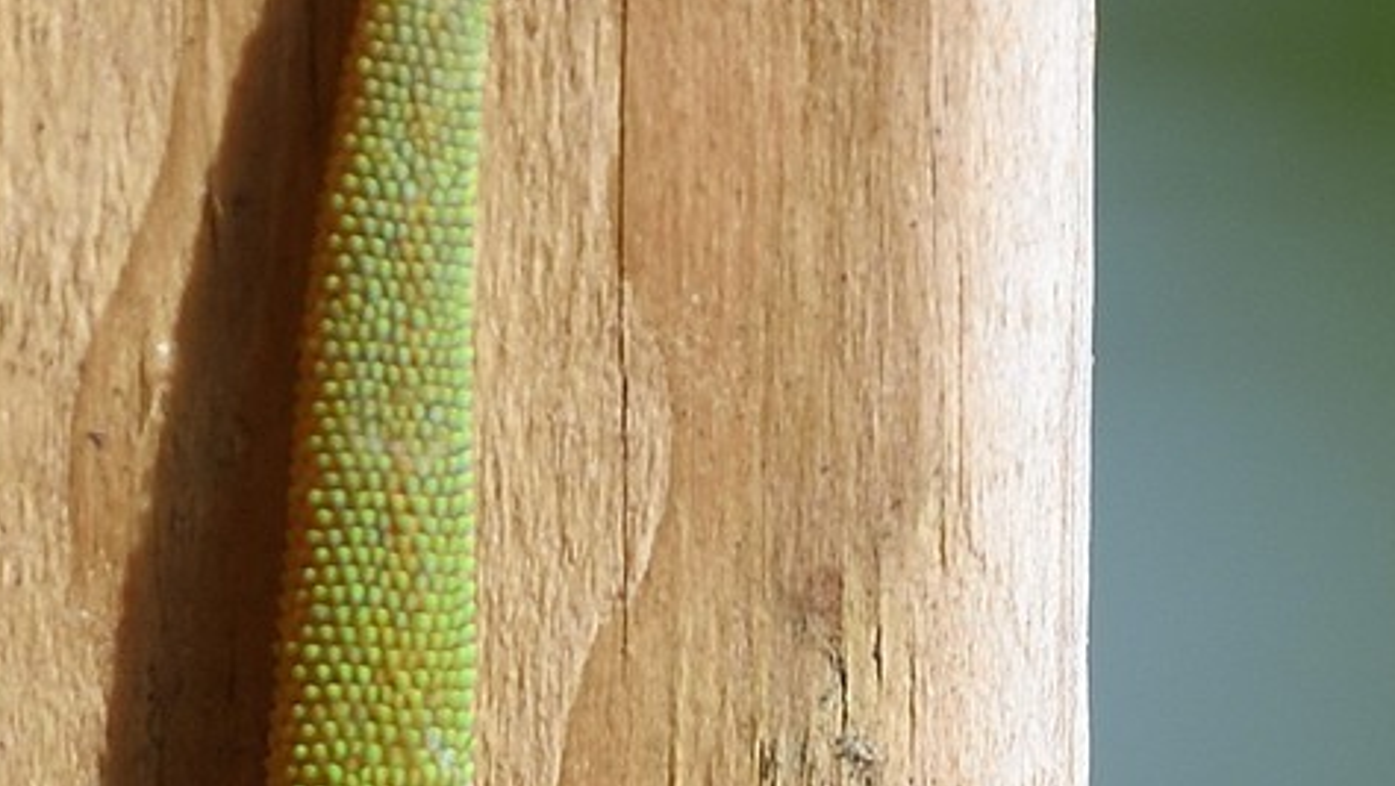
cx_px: 1089
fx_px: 39222
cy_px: 2814
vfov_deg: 1.1
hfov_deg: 2.0
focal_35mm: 1060
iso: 200
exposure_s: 1/200
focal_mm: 200
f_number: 6.3
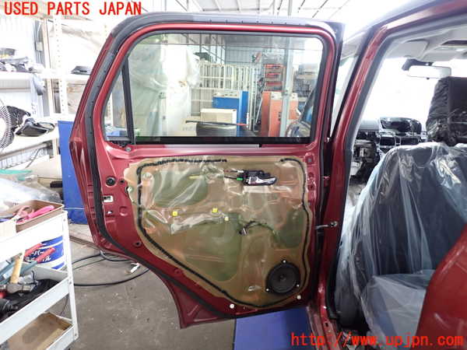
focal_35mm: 25
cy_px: 175
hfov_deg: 69.4
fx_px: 337
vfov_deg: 54.9
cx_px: 234
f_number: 2
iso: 250
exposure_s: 1/30
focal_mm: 4.5
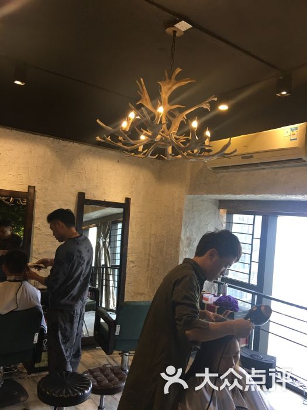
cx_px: 154
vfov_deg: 61.7
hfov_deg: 48.2
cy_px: 205
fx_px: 343
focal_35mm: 29
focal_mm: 4.15
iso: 40
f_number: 2.2
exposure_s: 1/33
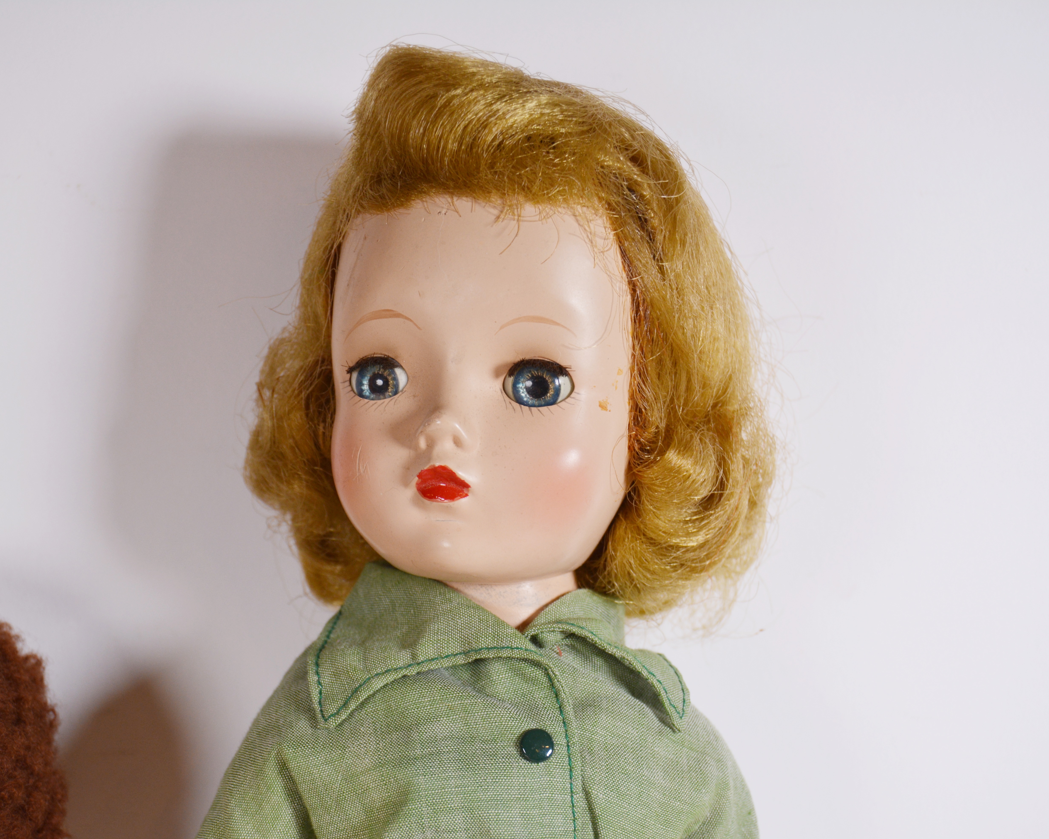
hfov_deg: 29.1
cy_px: 424
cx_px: 461
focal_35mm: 65
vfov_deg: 23.5
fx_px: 2018
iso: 220
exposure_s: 1/125
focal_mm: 38
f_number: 5.6
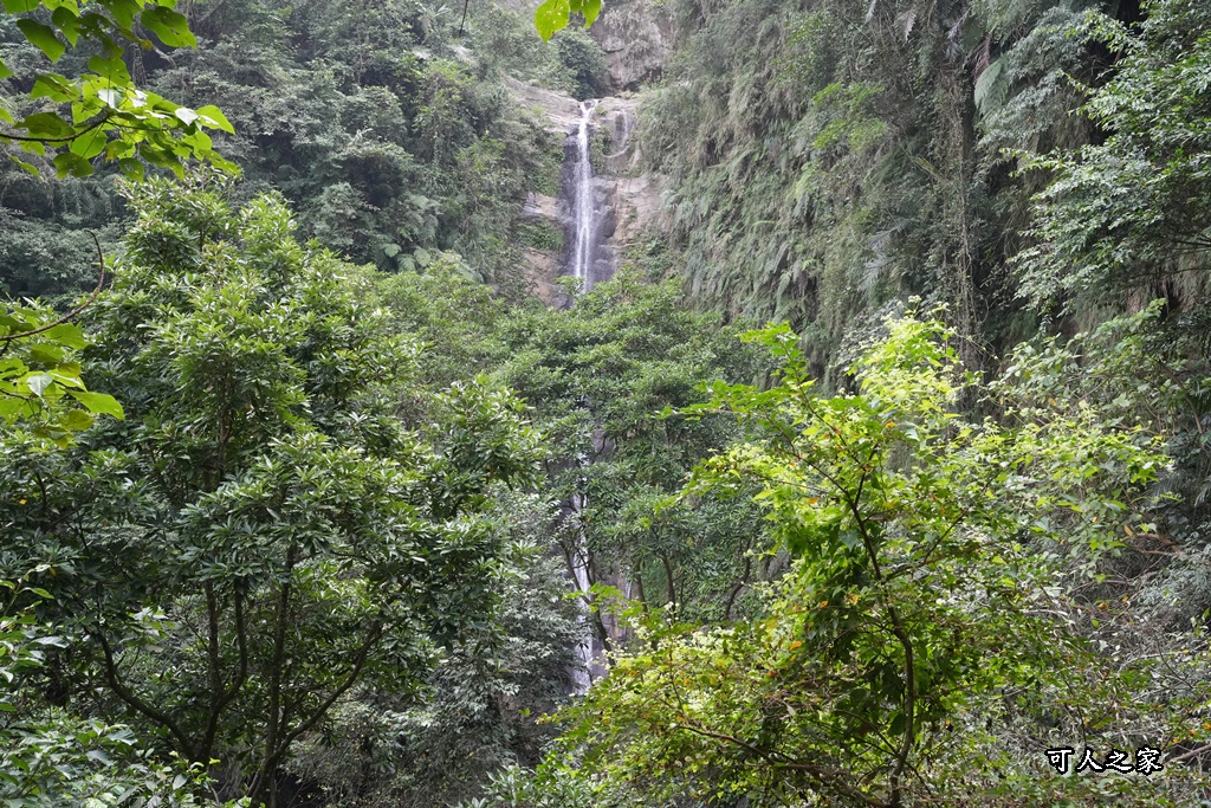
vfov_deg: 33.4
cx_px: 606
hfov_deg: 48.5
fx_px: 1346
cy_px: 404
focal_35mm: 40
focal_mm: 40
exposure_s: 1/320
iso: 2500
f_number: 8
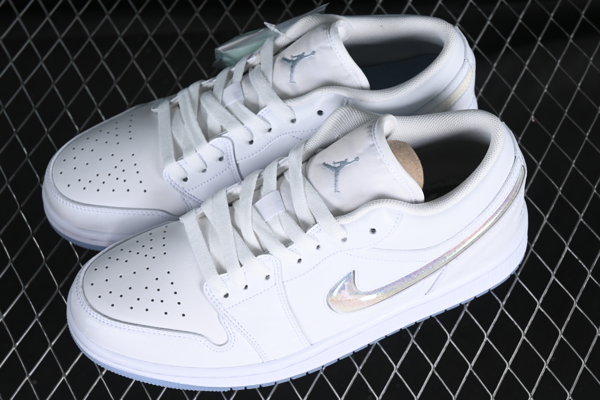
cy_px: 200
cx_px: 300
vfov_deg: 18.2
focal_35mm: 75
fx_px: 1250
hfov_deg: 27.0
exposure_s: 1/80
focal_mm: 50
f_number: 7.1
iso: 160
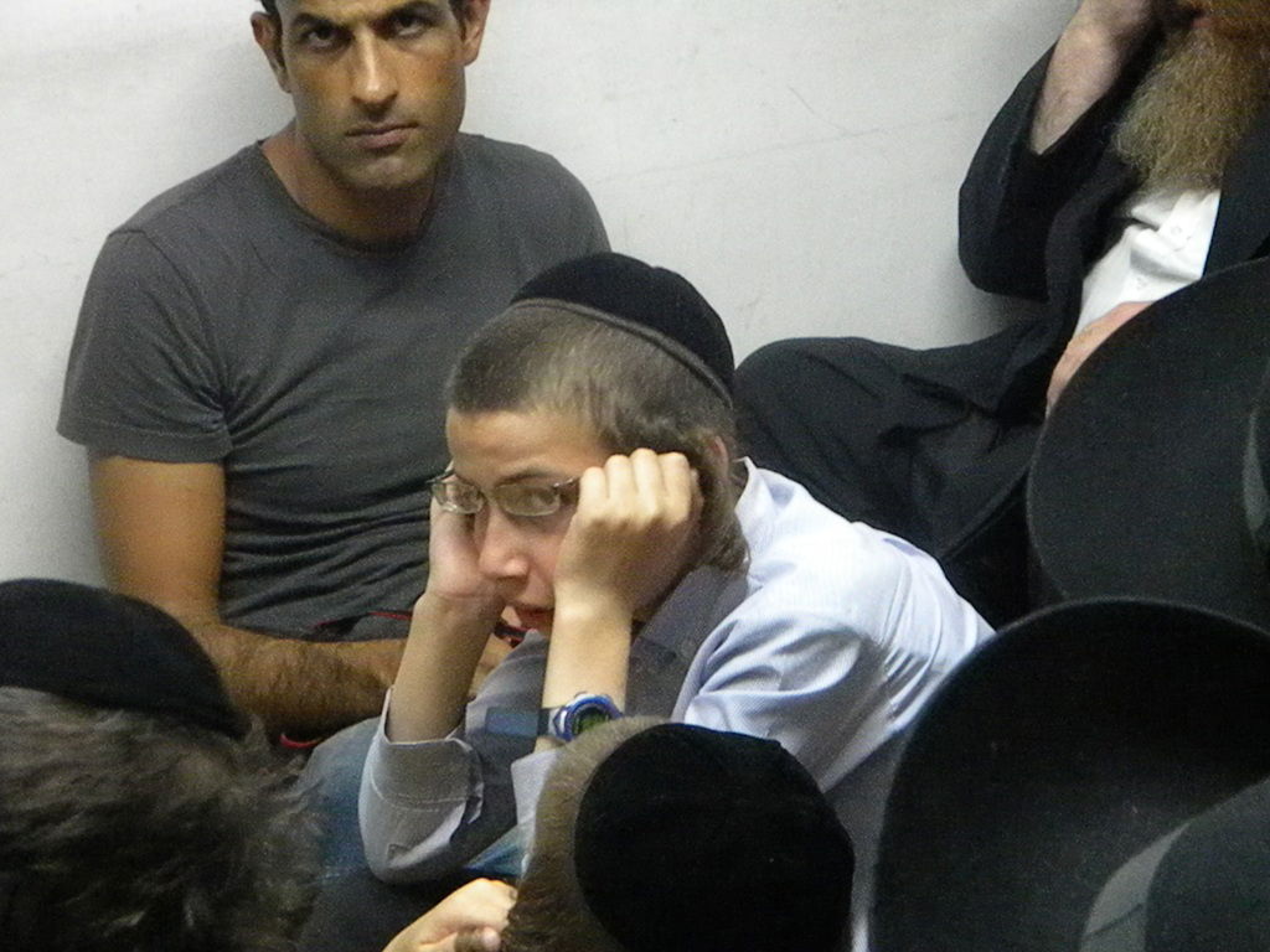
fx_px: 4329
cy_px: 476
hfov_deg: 16.7
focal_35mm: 118
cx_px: 635
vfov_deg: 12.6
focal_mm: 21.3
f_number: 4.8
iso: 3200
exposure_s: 1/57.1
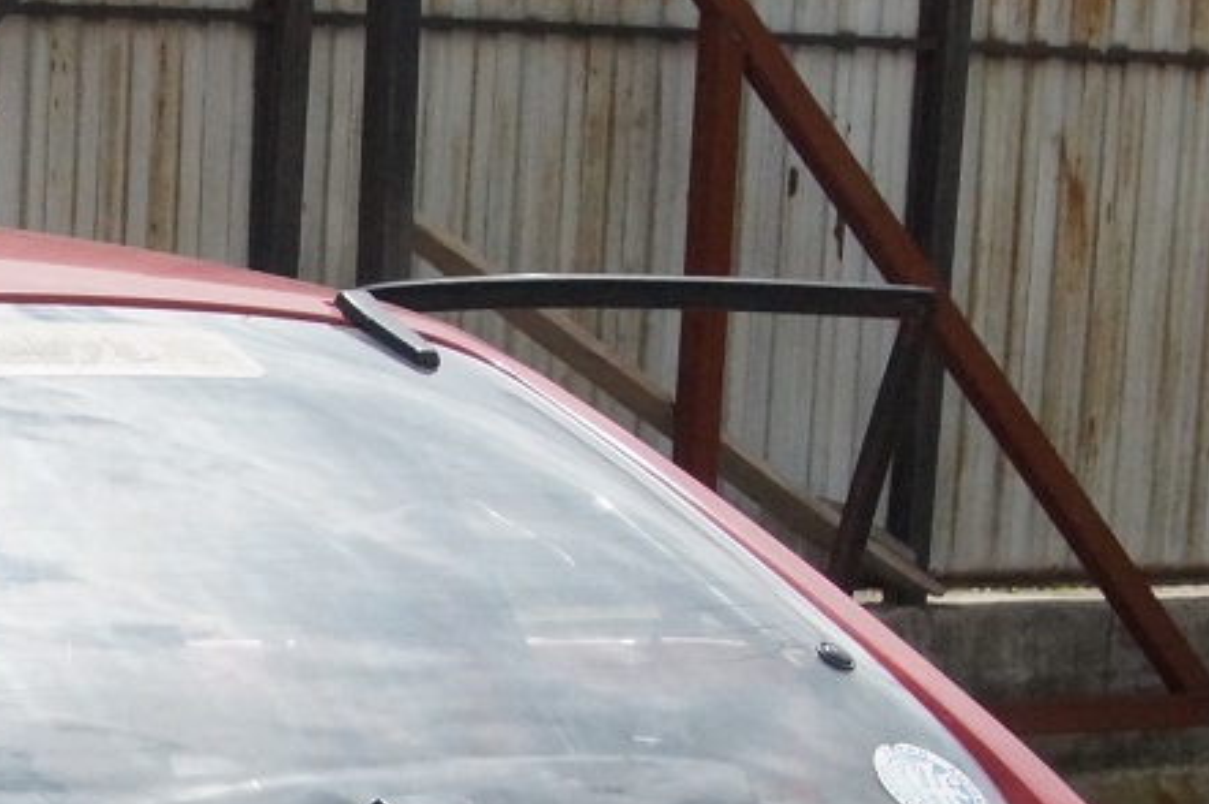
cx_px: -432
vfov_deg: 8.9
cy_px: 1002
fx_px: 5101
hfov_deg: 13.0
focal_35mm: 152
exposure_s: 1/2000
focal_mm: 28
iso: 1600
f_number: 11
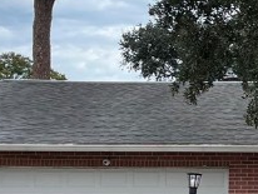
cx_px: 483
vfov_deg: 11.5
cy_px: 131
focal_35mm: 129
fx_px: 963
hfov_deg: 13.5
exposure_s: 1/522
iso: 50
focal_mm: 5.1
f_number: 1.6
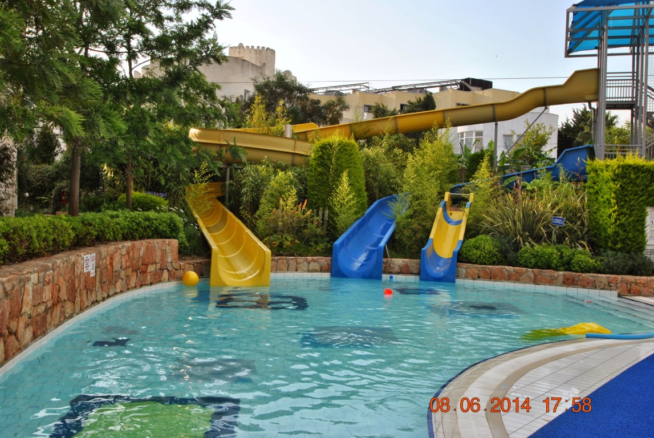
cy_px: 219
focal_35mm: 36
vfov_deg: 37.0
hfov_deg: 53.1
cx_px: 327
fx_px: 655
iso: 100
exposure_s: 1/200
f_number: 8
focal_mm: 24
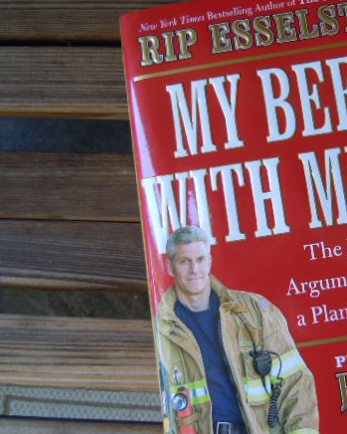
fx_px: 552
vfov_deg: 42.9
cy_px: 221
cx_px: 297
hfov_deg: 33.5
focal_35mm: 43
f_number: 3.5
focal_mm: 5.4
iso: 160
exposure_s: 1/60
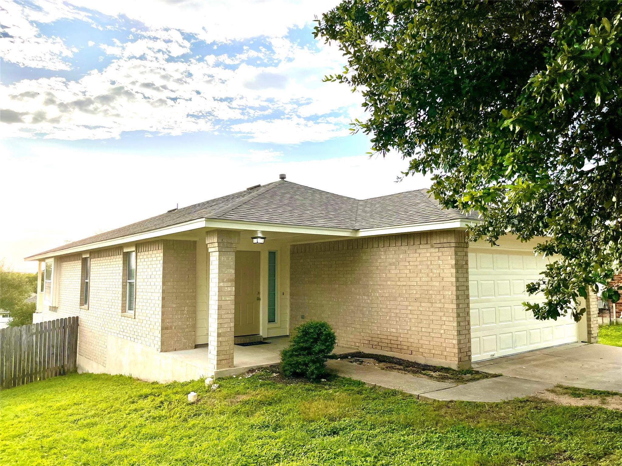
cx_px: 311
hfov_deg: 67.3
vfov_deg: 53.1
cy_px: 233
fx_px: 467
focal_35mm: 26
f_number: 1.6
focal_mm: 5.1
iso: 50
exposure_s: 1/3745
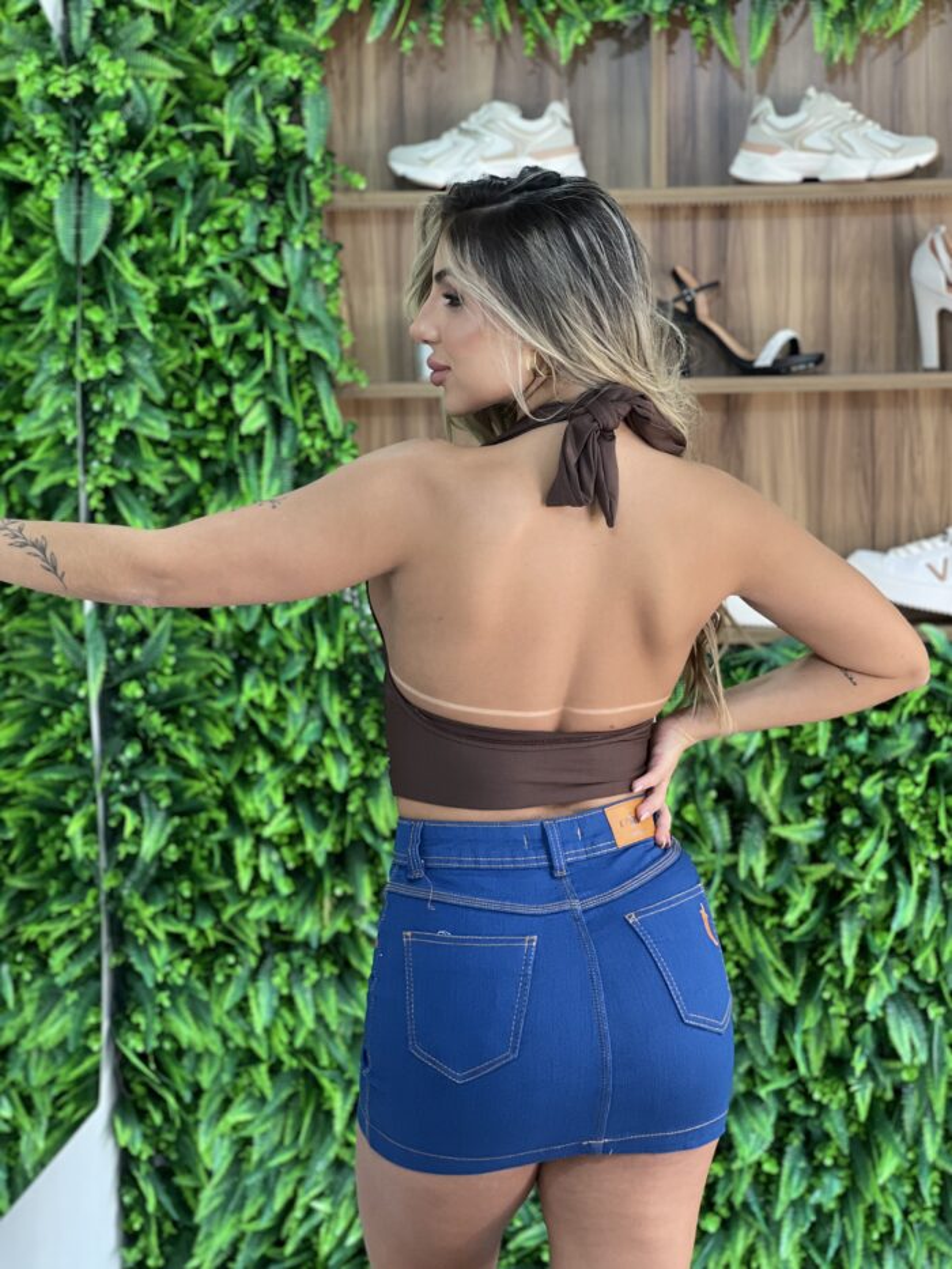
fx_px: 2823
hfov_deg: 19.1
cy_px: 634
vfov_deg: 25.3
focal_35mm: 77
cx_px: 476
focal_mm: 9
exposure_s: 1/40
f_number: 2.8
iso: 125
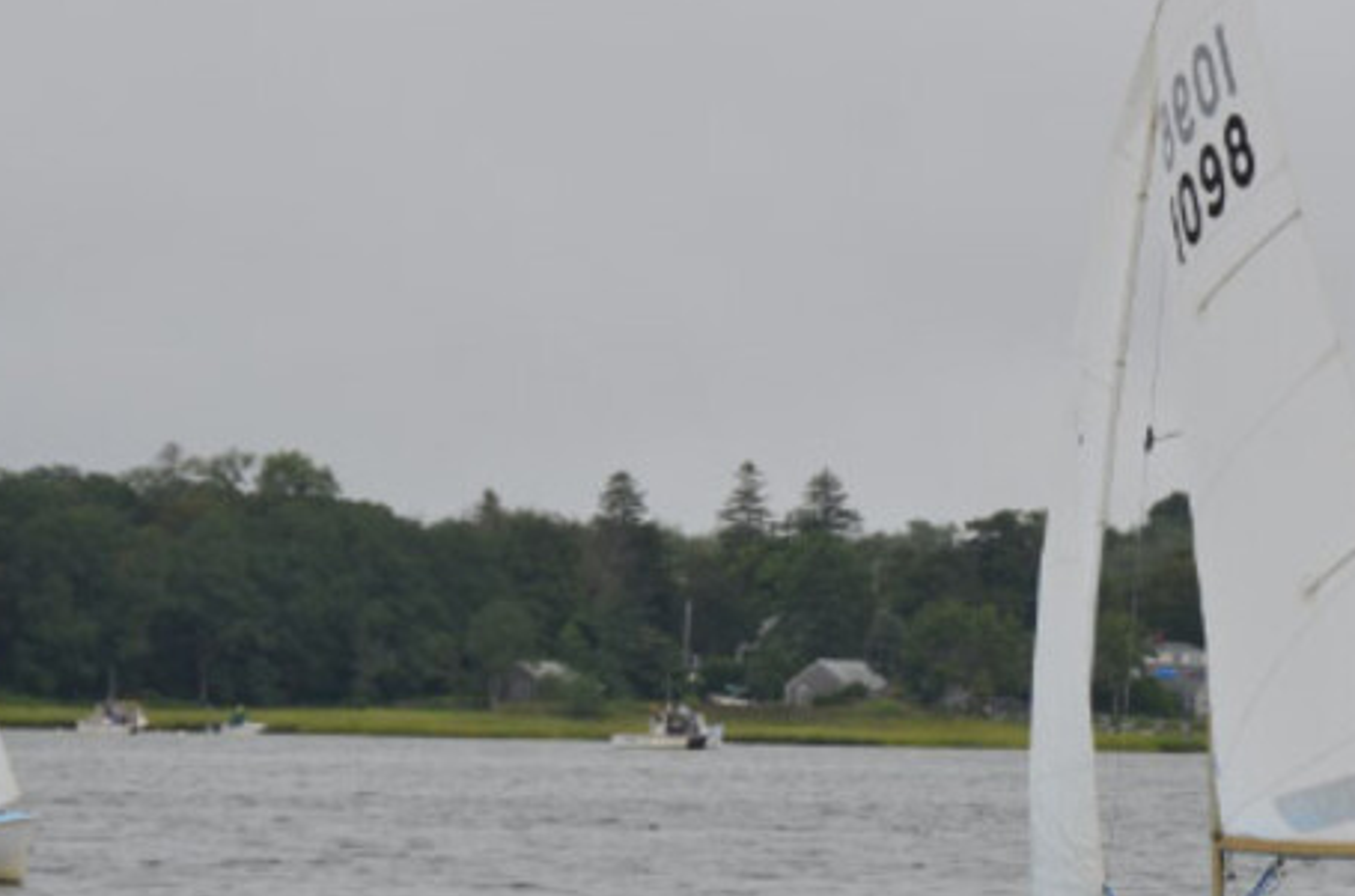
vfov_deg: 4.9
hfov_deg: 7.4
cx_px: 1197
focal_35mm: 277
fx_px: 10401
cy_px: 656
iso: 100
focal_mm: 82
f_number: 8
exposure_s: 1/250
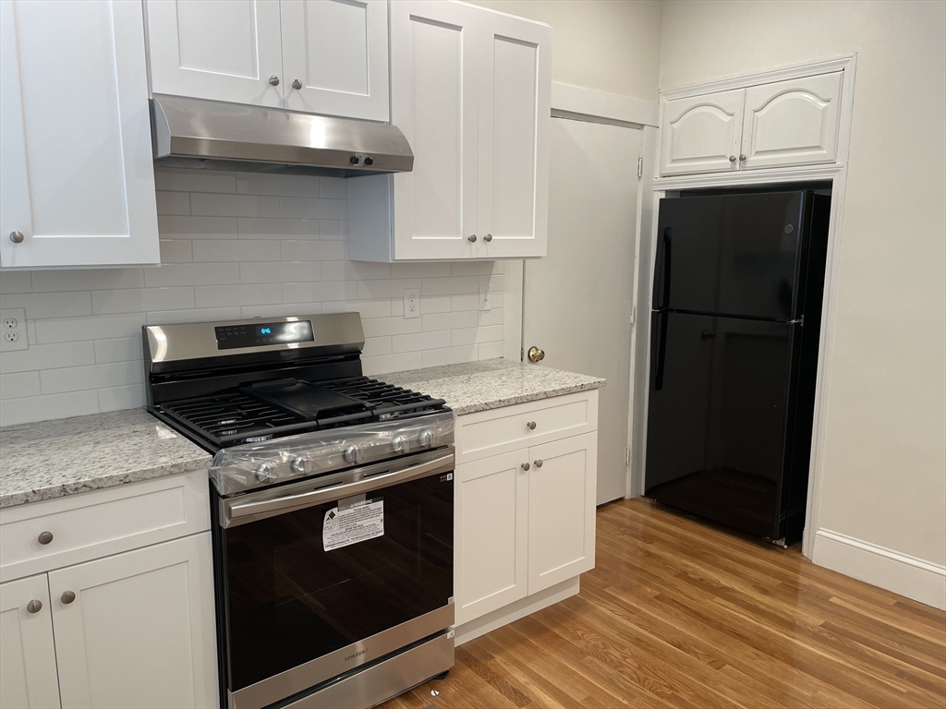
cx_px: 473
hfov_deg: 67.3
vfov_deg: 53.1
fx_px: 711
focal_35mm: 26
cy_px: 354
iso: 80
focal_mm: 4.2
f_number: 1.6
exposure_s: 1/60
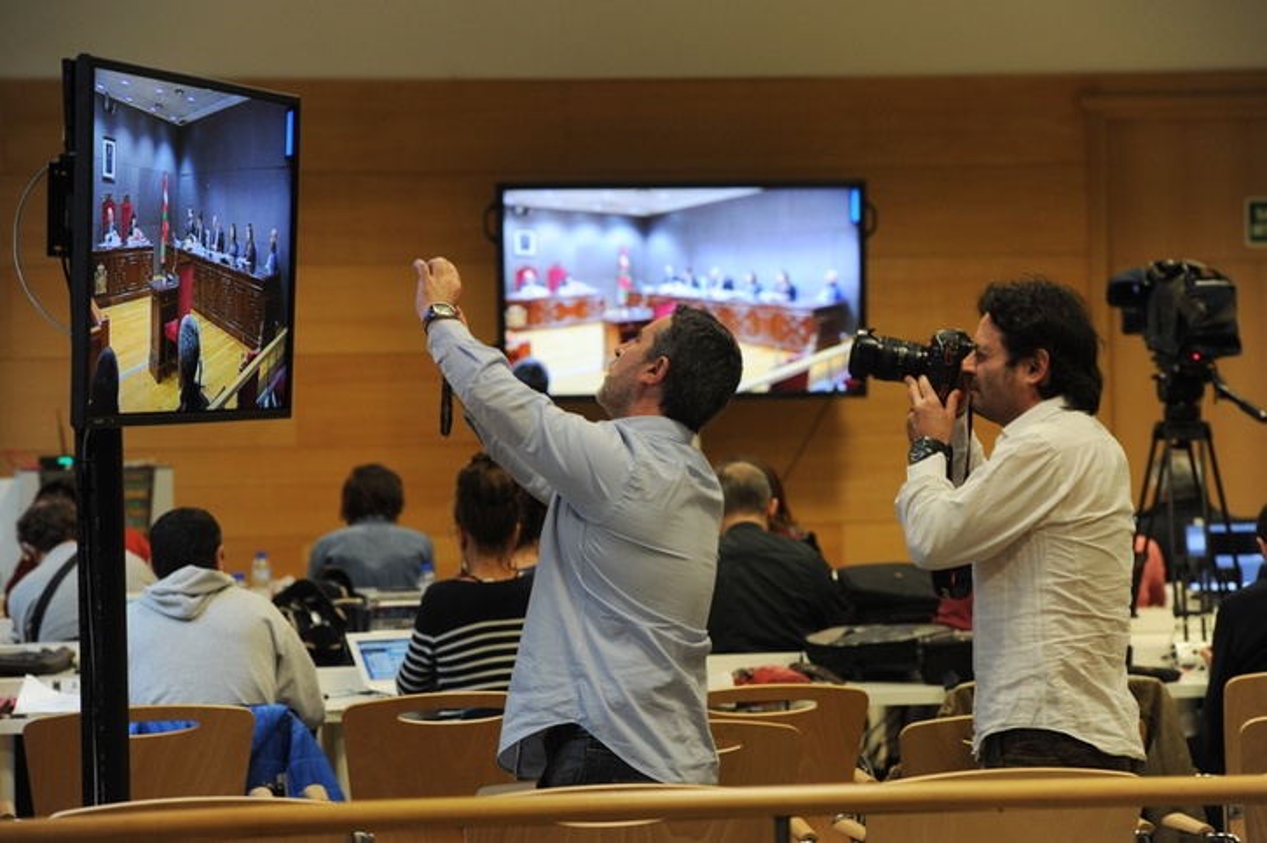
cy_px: 422
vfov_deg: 11.8
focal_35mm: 116
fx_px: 4080
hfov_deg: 17.7
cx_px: 634
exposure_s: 1/160
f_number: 5
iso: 2000
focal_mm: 116
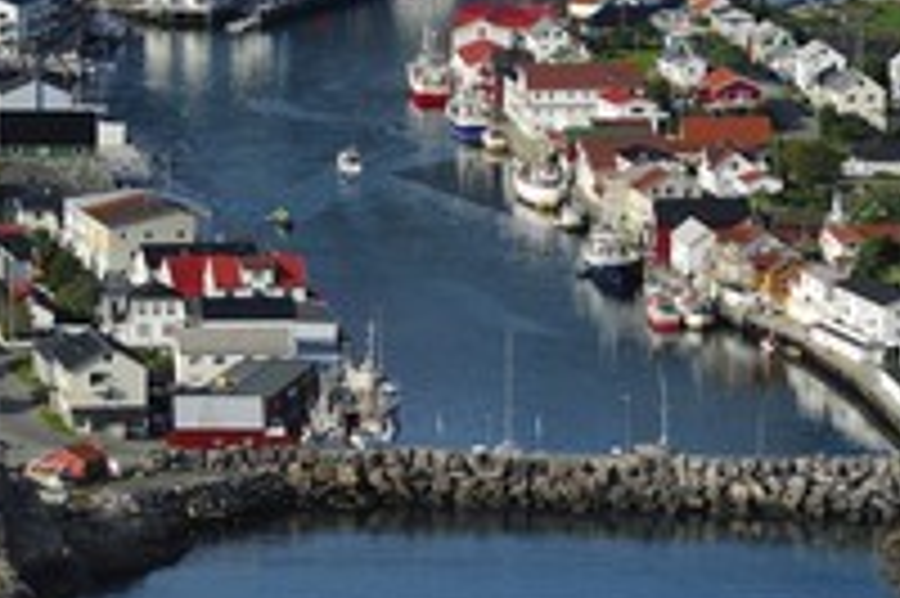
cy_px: 27
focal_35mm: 310
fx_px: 7743
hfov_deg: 6.7
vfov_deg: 4.4
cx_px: 515
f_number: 3.2
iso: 100
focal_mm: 98
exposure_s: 1/1500
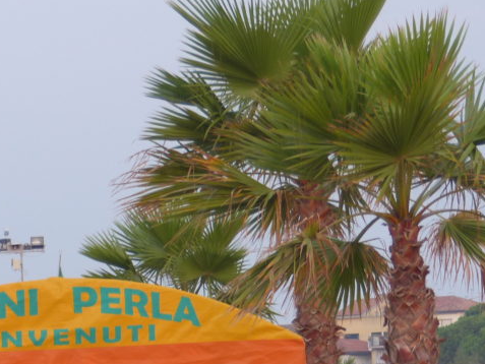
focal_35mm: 326
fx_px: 4569
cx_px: 17
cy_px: 363
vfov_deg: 4.6
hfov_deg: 6.1
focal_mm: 27.4
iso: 100
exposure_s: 1/125
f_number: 2.8
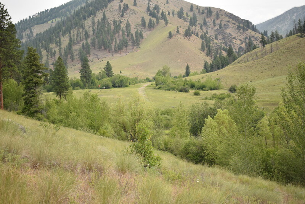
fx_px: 432
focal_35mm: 51
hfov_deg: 38.9
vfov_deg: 26.5
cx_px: 152
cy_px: 102
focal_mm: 34
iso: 640
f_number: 4.5
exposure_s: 1/2000
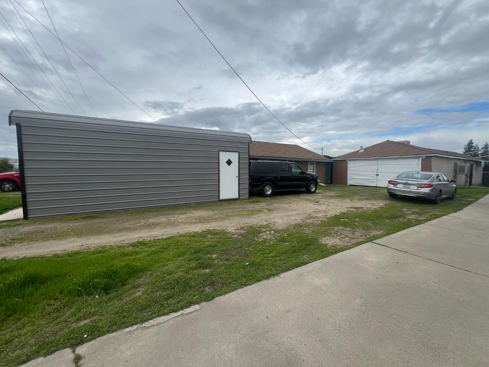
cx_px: 244
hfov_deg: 106.2
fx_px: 184
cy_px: 184
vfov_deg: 89.9
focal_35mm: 13
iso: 32
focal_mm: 1.57
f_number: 1.8
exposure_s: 1/1263
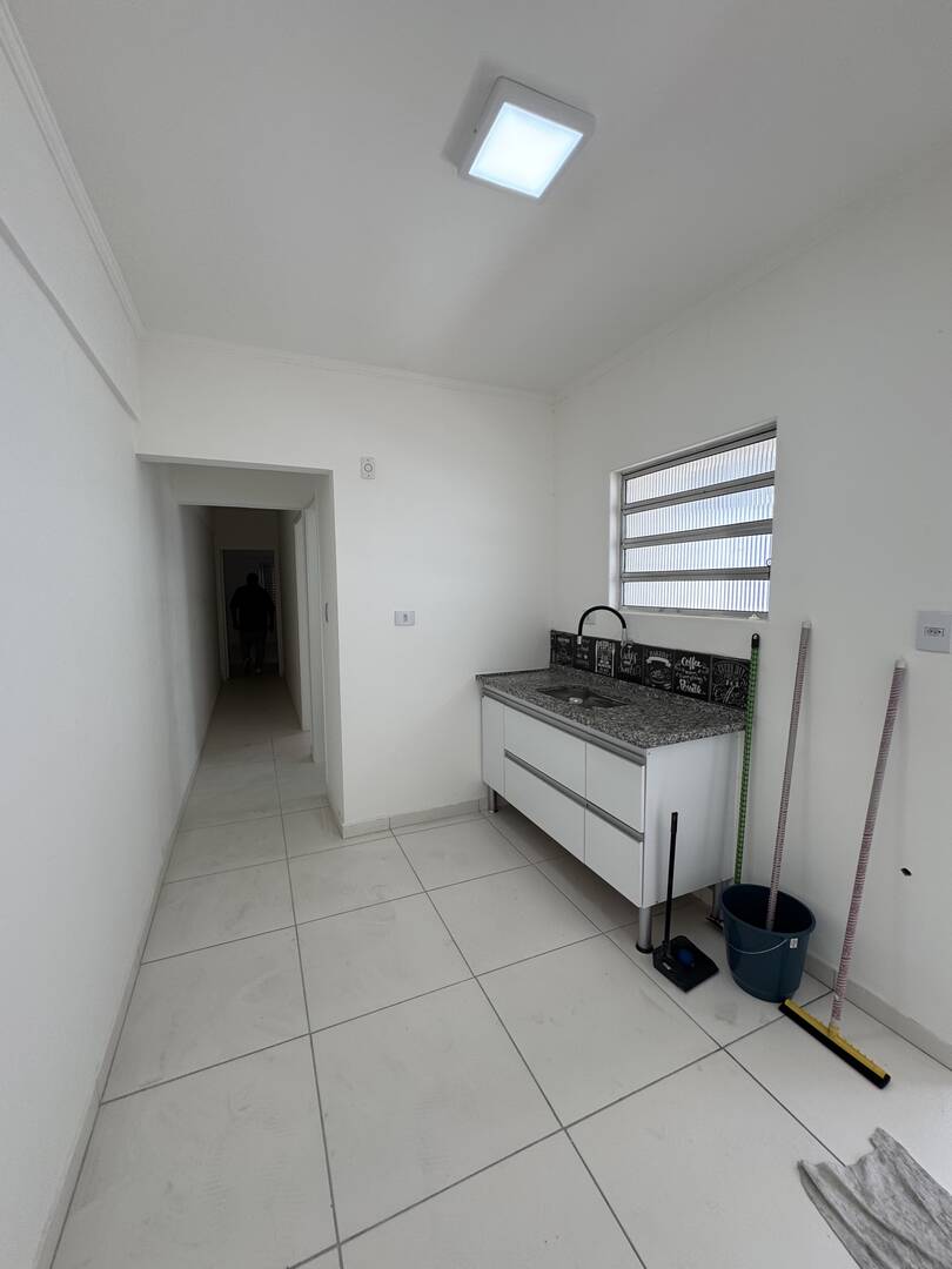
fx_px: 513
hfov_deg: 85.7
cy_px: 634
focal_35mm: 14
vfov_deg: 102.1
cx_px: 476
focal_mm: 2.22
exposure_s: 1/120
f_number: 2.2
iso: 40
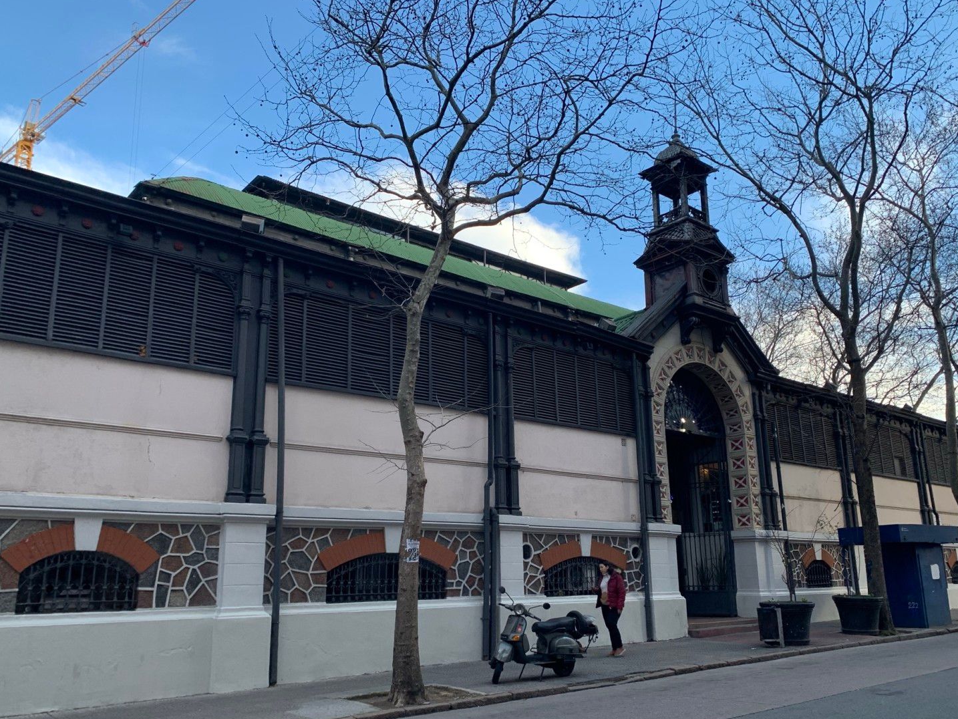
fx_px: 803
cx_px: 512
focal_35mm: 29
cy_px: 398
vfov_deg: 48.2
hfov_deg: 61.6
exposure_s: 1/345
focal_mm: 4.25
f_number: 1.8
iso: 25
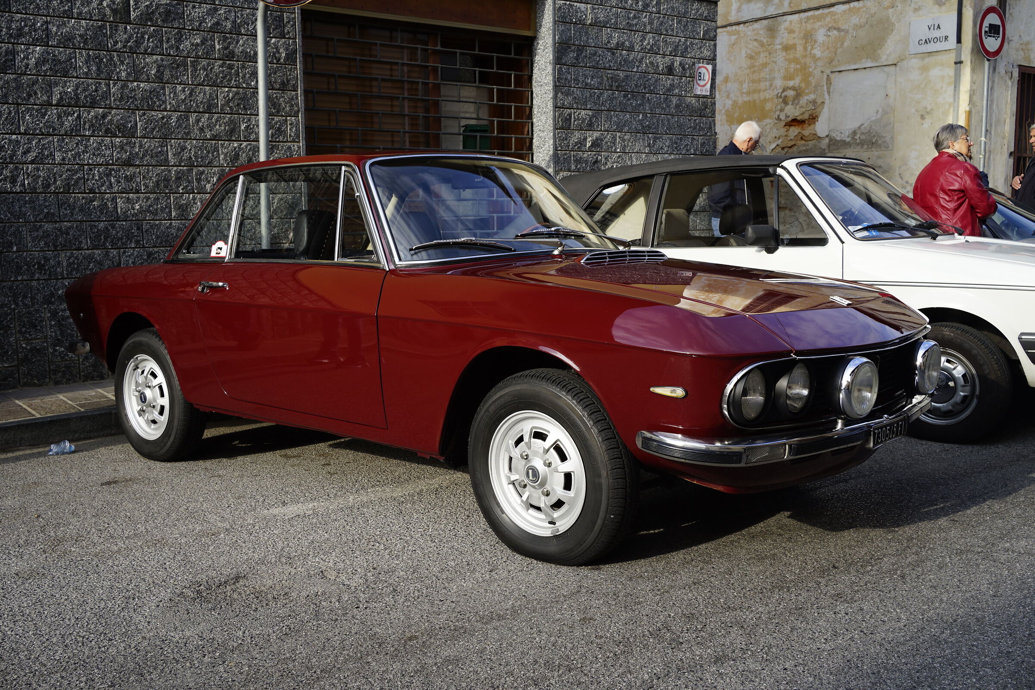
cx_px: 518
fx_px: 1006
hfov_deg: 54.4
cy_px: 345
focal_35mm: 35
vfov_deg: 37.9
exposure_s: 1/60
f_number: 11
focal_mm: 35
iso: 125
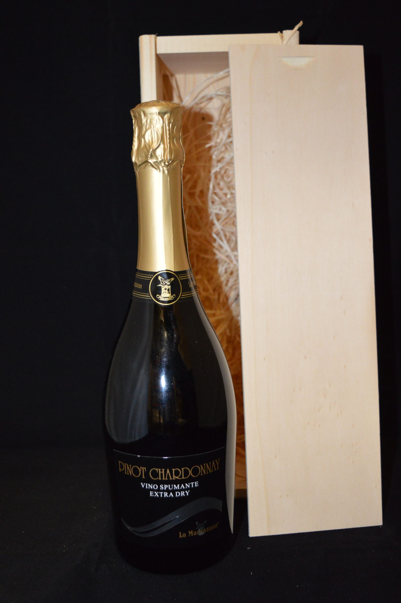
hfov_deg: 31.8
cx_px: 200
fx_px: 703
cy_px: 302
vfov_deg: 46.4
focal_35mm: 42
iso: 1800
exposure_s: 1/60
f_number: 4.2
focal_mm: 28
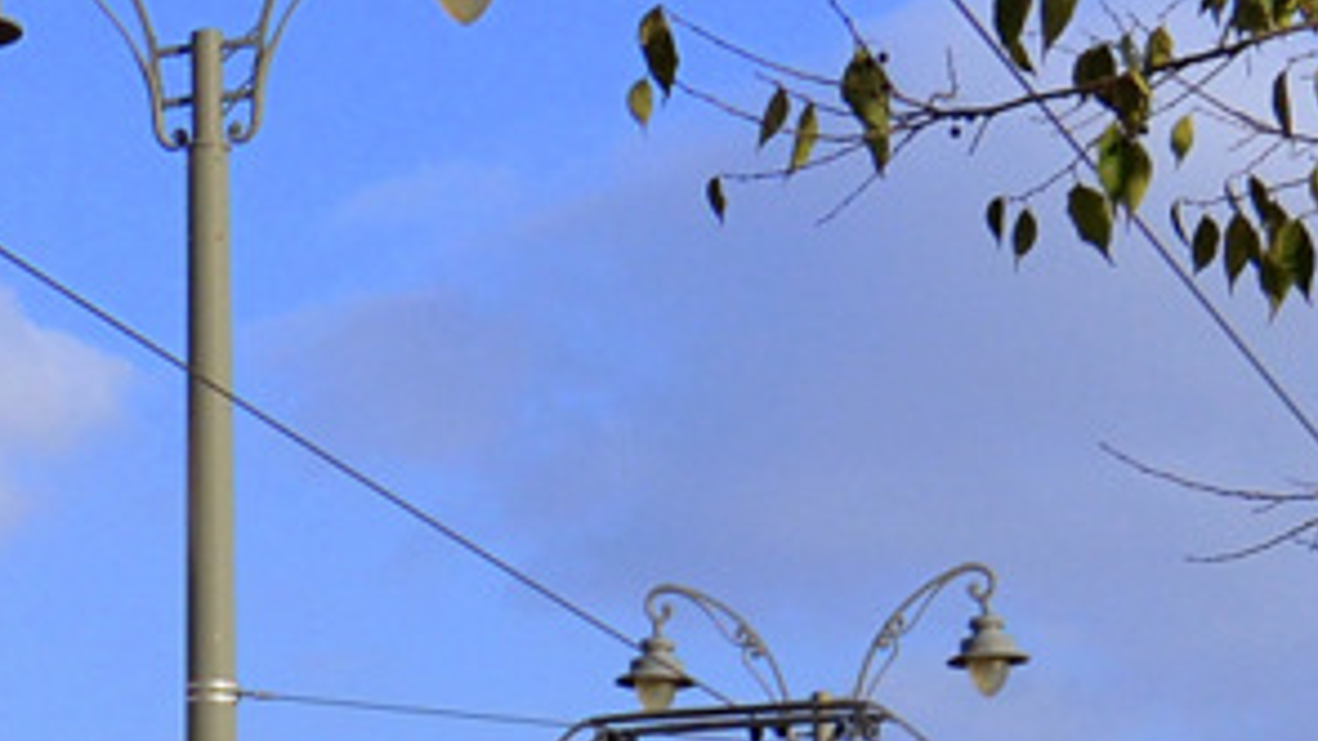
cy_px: 1417
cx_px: -416
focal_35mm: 134
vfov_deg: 8.6
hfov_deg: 15.2
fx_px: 4688
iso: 400
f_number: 5.6
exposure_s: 1/1600
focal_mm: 21
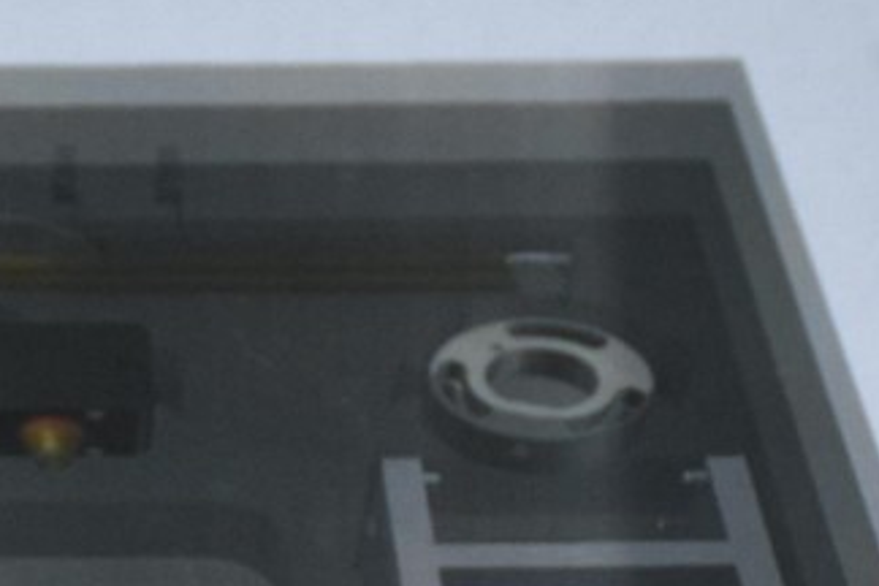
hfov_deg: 3.8
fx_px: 13404
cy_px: 1259
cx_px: 218
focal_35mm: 549
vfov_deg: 2.5
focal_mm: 50
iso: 400
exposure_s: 1/100
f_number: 5
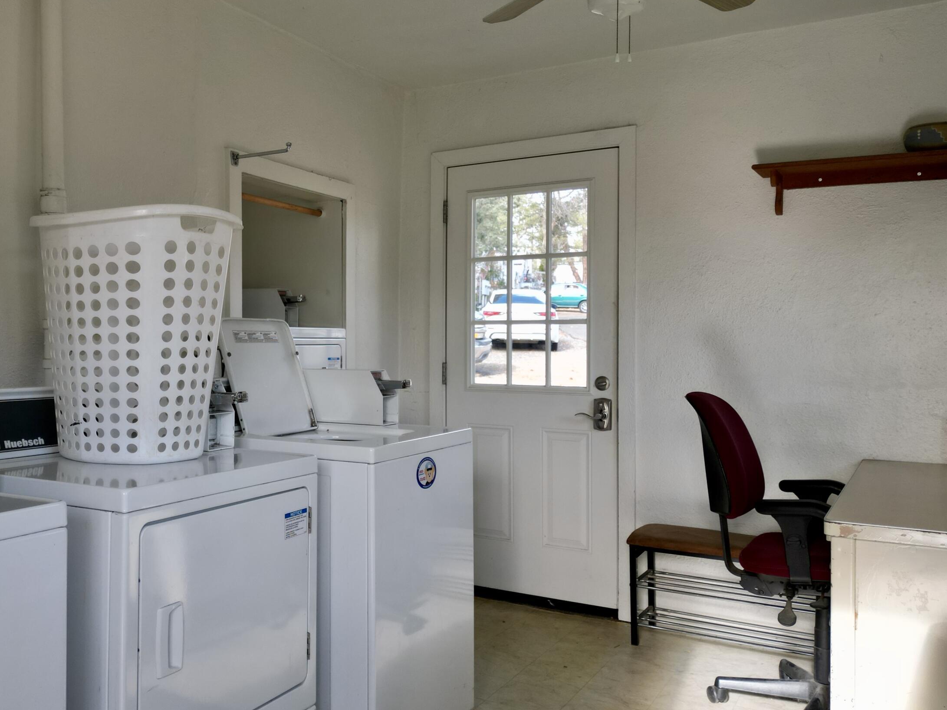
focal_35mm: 33
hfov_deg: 54.0
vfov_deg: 42.9
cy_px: 345
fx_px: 903
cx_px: 297
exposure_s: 1/200
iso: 120
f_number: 1.7
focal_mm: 6.72
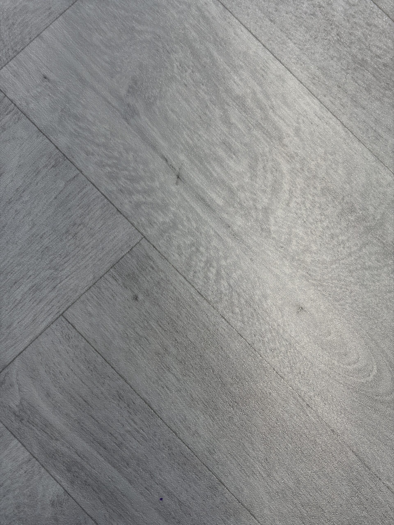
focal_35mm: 52
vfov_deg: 36.8
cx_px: 197
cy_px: 262
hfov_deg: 28.0
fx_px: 789
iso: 32
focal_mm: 5.96
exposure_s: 1/100
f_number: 1.6
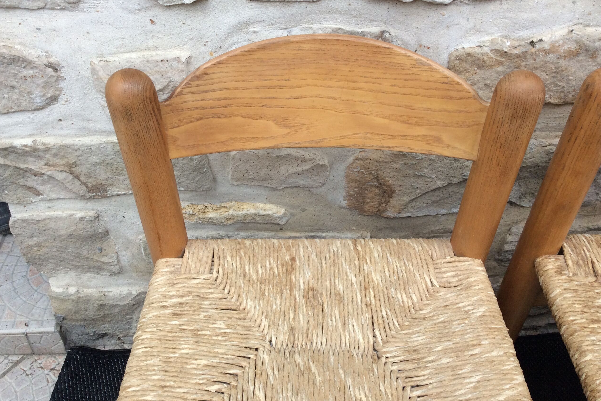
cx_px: 301
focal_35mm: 34
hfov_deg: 55.8
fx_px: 568
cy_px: 179
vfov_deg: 38.8
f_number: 2.4
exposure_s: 1/100
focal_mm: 3.3
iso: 40
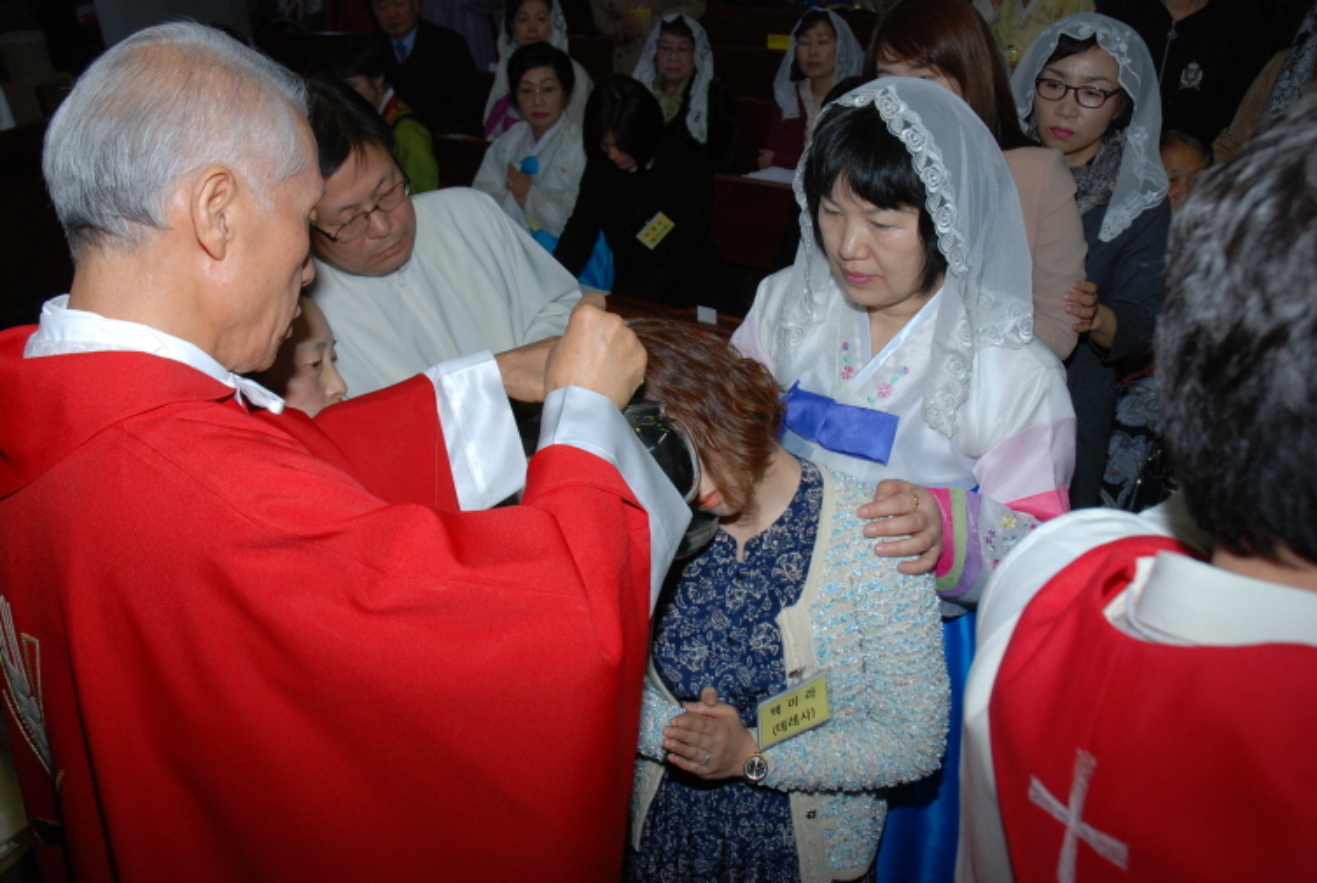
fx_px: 1209
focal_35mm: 33
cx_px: 658
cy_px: 442
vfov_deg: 40.1
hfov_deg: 57.1
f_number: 7.1
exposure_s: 1/60
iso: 200
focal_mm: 22
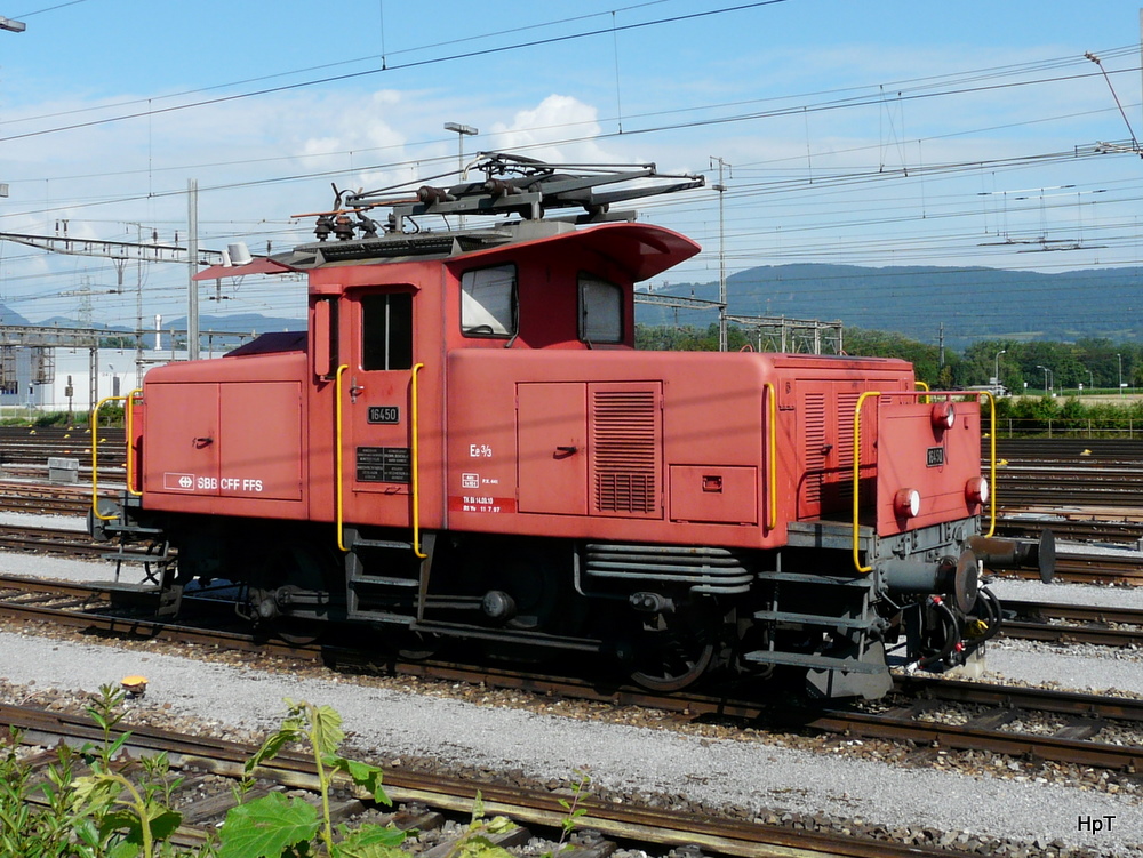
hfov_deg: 63.4
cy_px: 429
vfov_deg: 49.8
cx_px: 572
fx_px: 925
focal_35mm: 28
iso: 100
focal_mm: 4.6
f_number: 5.6
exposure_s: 1/400
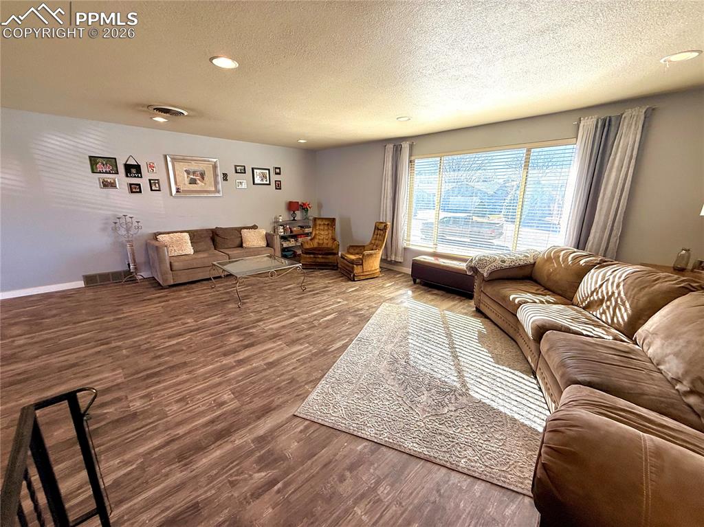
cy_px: 264
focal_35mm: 14
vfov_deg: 85.6
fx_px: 285
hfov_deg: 102.1
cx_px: 352
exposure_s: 1/120
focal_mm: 2.22
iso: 100
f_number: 2.2
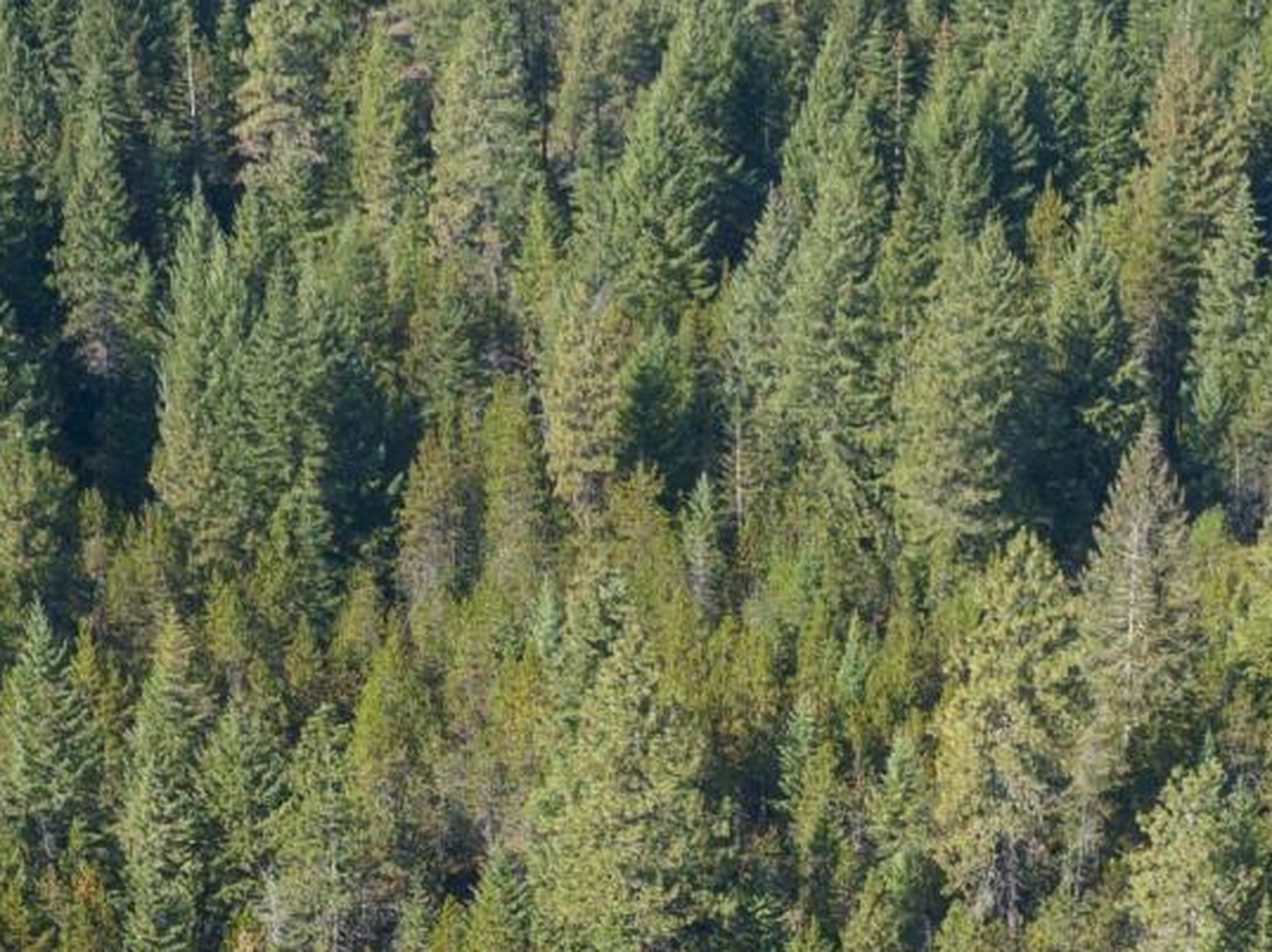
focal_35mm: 134
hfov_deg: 14.7
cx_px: 817
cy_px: 1821
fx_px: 4921
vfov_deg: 10.3
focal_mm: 12.29
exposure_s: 1/640
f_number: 2.8
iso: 100
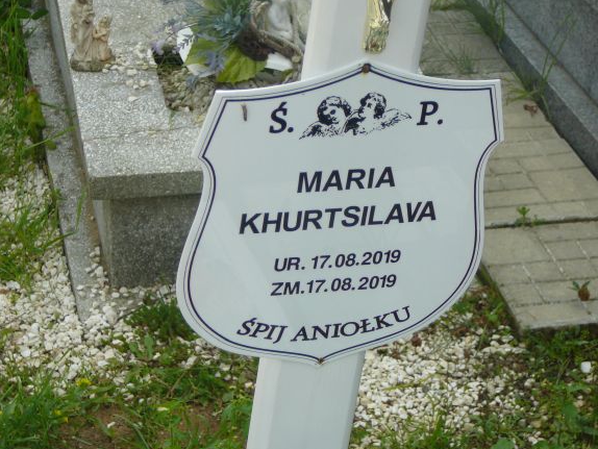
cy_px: 215
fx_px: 1676
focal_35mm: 97
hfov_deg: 20.2
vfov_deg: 15.3
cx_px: 331
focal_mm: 13
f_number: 3.8
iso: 80
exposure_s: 1/400
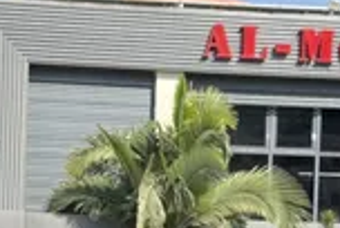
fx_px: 1240
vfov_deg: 10.1
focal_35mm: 131
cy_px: 367
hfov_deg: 15.5
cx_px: 54
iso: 100
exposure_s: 1/1456
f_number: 1.78
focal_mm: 6.76
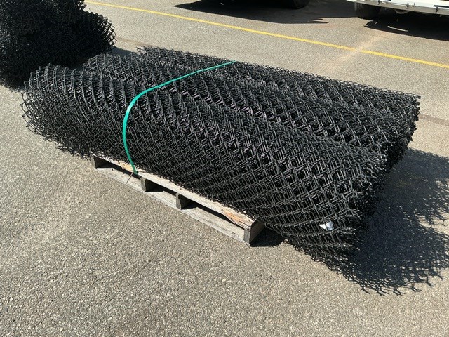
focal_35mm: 29
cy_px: 168
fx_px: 376
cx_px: 224
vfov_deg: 48.2
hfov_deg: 61.7
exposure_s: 1/1144
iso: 25
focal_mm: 3
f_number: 1.8
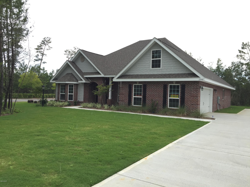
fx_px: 209
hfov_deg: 61.7
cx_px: 125
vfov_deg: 48.2
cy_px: 94
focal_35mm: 29
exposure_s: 1/482
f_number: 2.2
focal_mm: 4.15
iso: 32
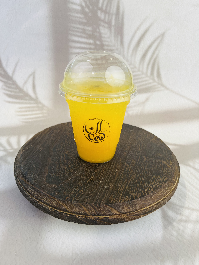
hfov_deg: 53.1
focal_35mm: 26
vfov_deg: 67.3
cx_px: 100
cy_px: 132
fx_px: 199
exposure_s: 1/98
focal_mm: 5.7
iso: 80
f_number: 1.5
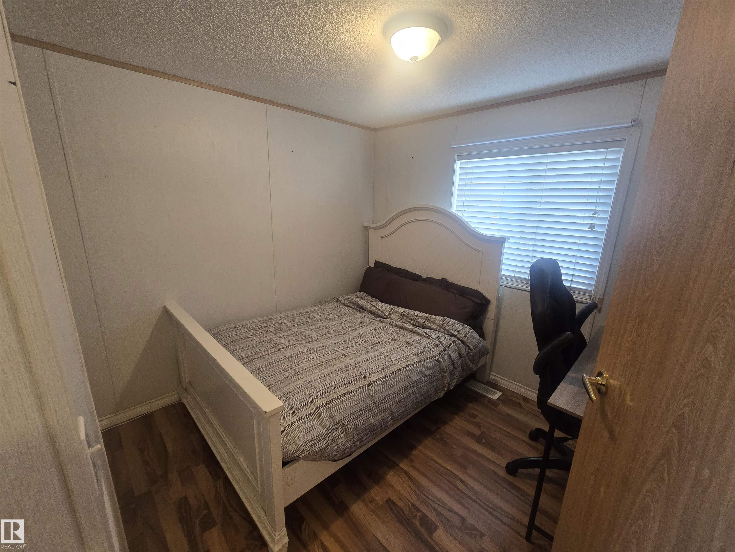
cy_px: 276
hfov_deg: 106.2
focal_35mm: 13
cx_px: 368
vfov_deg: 89.9
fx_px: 276
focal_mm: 2.2
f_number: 2.2
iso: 320
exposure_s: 1/60
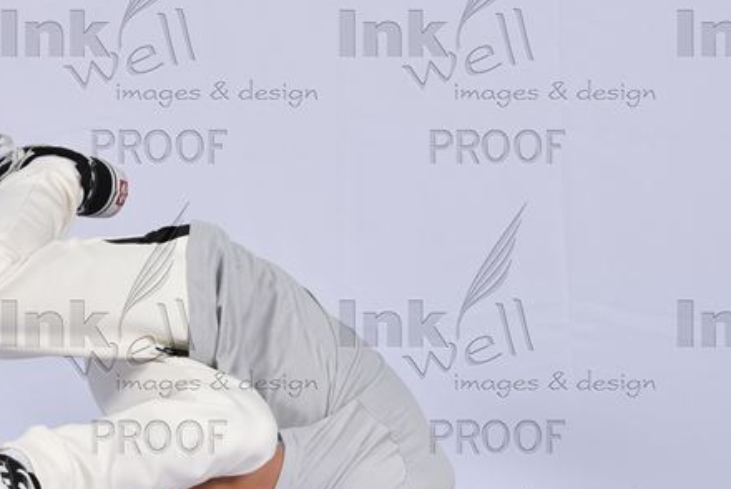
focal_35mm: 110
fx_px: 2235
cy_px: 511
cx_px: 226
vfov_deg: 12.3
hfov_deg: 18.5
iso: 250
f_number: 8
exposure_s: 1/200
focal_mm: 44
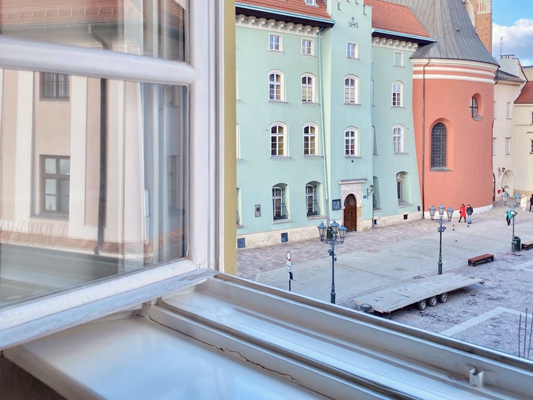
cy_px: 117
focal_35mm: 37
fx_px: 570
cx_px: 252
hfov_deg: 50.1
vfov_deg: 38.0
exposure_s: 1/515
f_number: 1.8
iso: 32
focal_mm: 4.25
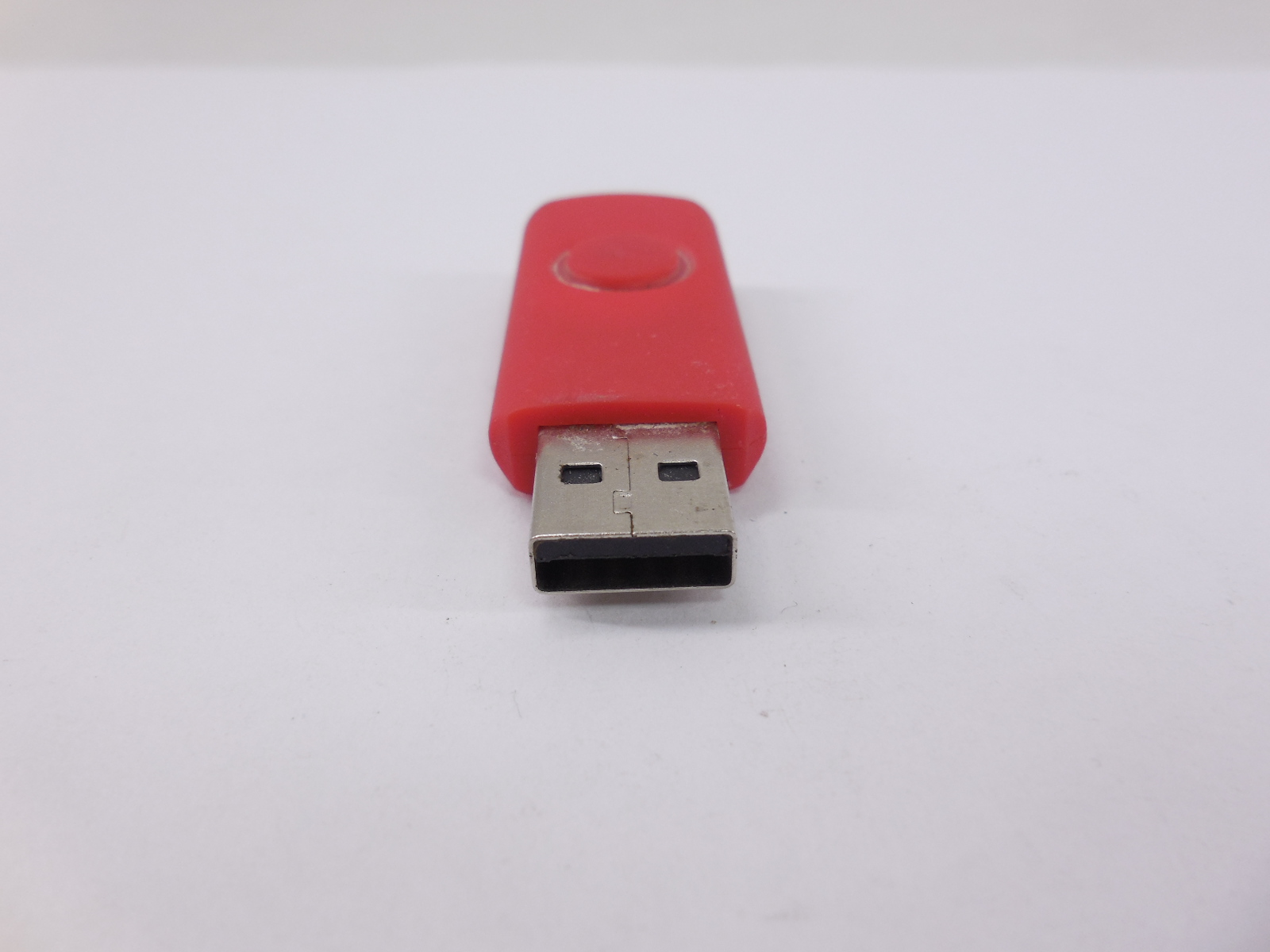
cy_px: 476
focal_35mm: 26
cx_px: 635
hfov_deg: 67.3
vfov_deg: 53.1
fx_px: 954
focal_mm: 4.6
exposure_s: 1/30
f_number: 3.5
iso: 140
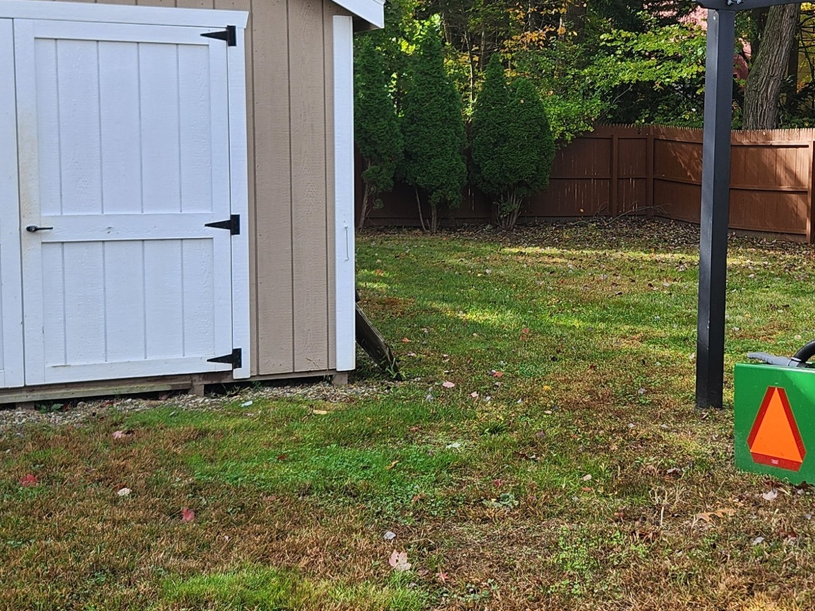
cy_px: 235
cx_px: 603
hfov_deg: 31.7
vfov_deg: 24.4
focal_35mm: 60
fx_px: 1412
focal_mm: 5.4
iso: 20
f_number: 1.8
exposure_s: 1/272
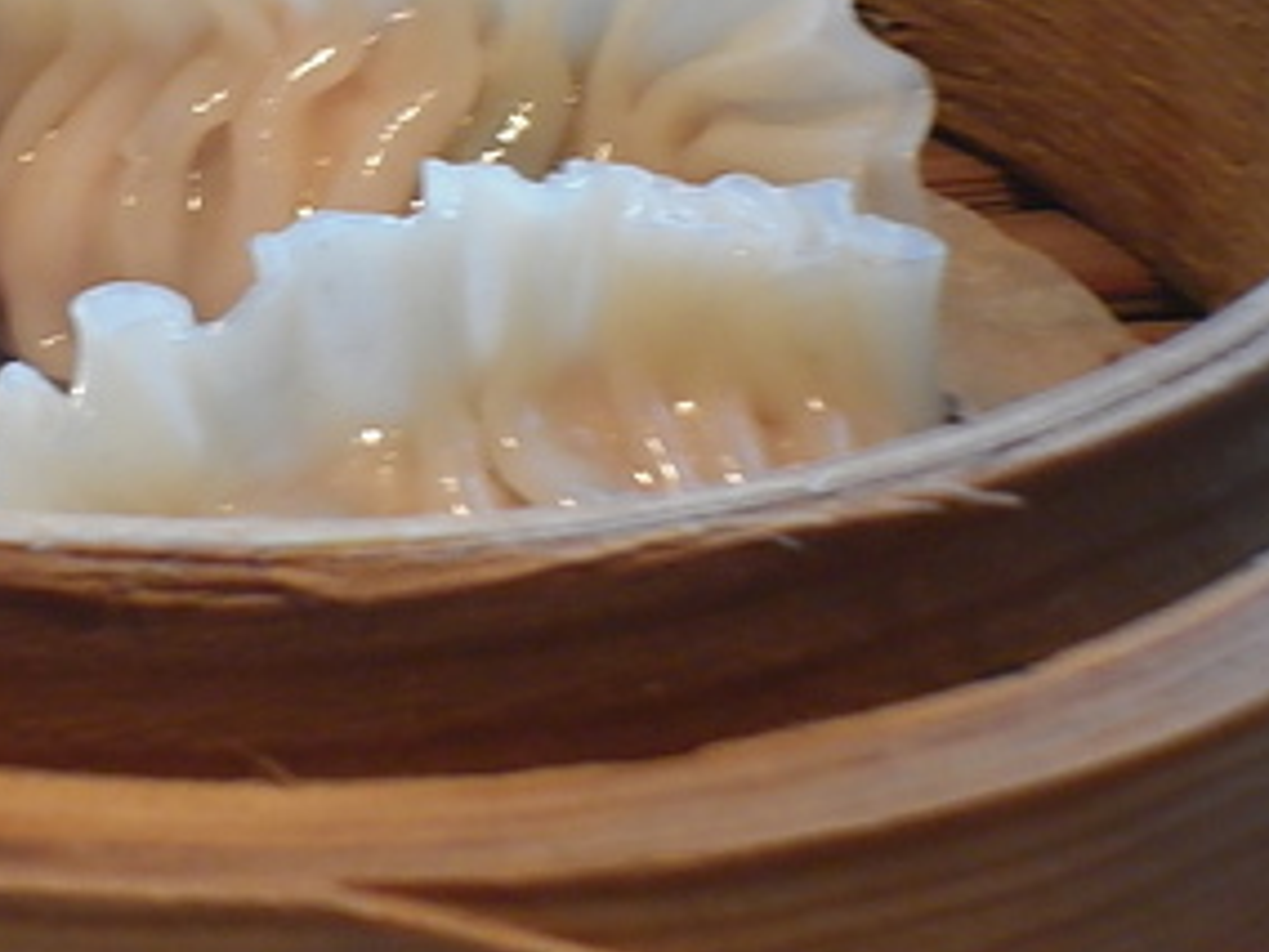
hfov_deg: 8.3
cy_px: 156
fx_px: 8688
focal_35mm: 237
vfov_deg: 6.3
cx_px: 206
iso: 200
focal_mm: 20
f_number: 6.2
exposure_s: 1/13
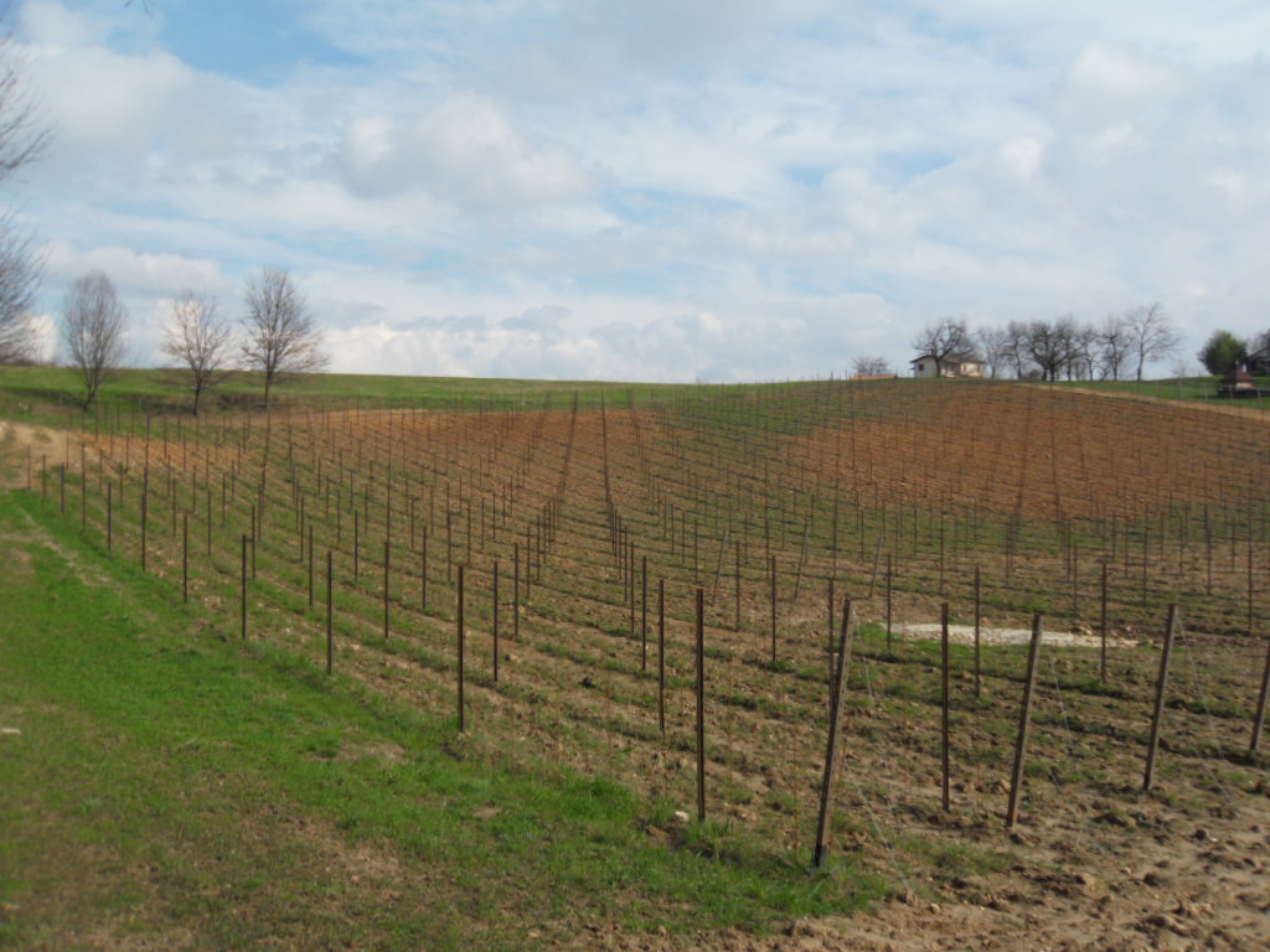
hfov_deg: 52.6
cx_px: 635
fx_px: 1284
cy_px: 476
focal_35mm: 35
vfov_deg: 40.7
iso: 80
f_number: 8.2
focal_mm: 6.3
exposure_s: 1/180
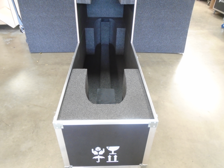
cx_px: 112
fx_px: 168
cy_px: 84
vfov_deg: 53.1
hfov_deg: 67.3
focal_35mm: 26
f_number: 3.2
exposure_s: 1/5
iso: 400
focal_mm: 4.6
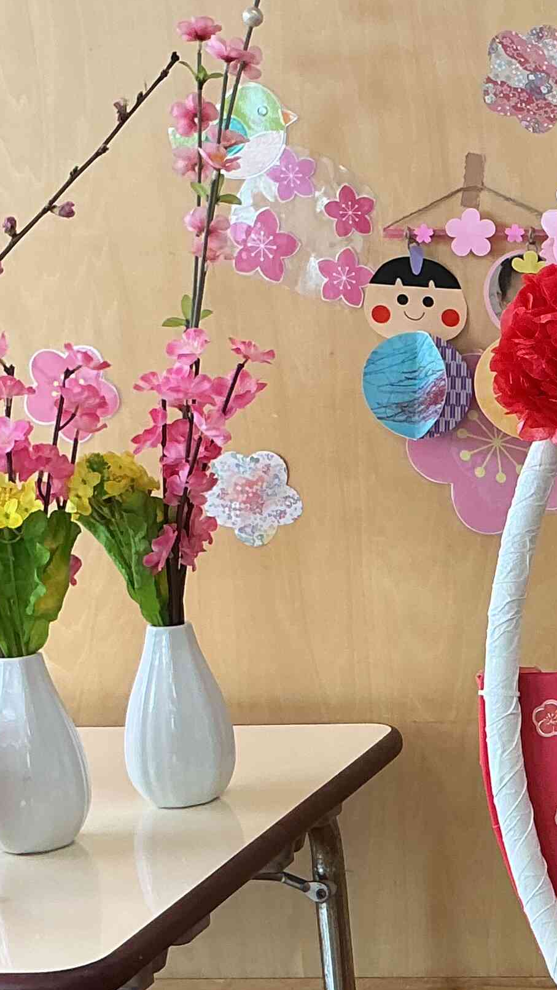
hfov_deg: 14.0
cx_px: 929
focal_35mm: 79
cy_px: 609
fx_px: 2075
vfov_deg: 26.8
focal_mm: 3
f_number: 1.8
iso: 40
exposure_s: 1/60
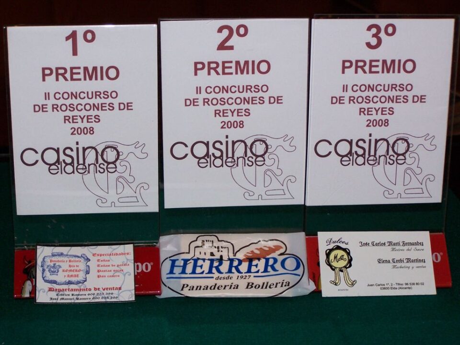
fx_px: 1249
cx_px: 230
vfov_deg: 15.7
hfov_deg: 20.9
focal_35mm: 94
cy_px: 172
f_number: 3.2
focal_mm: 15.6
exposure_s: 1/80
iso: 140
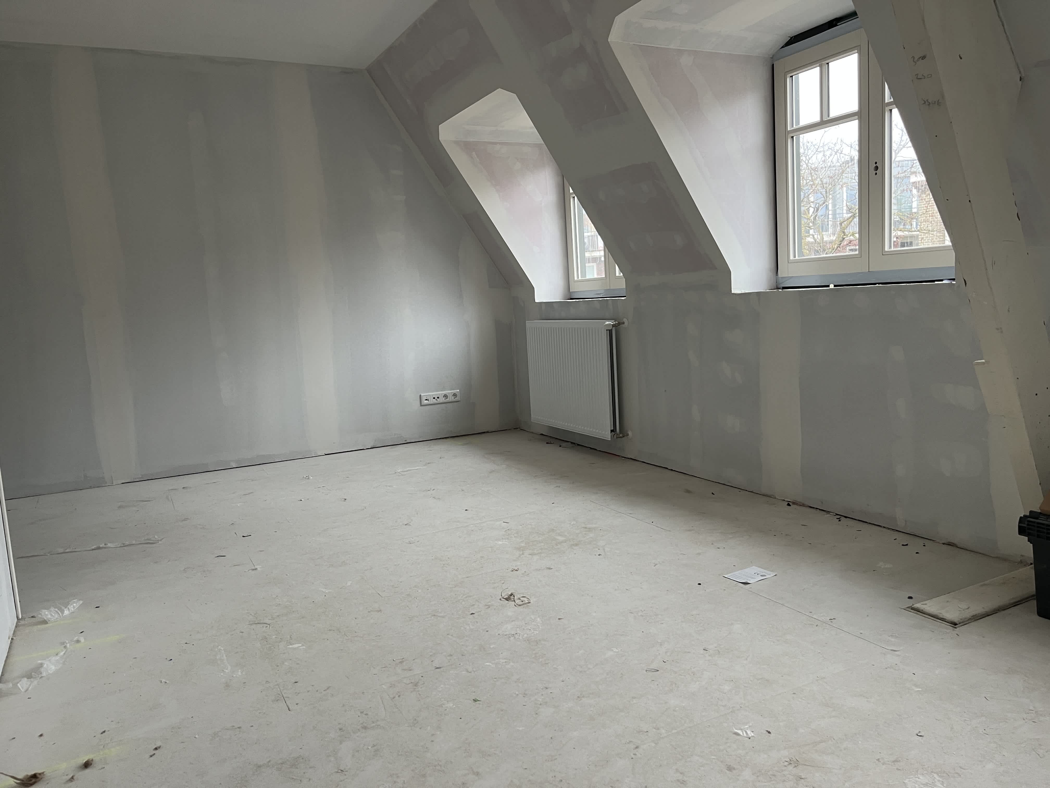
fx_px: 789
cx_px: 525
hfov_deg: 67.3
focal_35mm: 26
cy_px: 394
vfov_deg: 53.1
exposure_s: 1/50
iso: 80
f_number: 1.6
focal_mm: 5.1
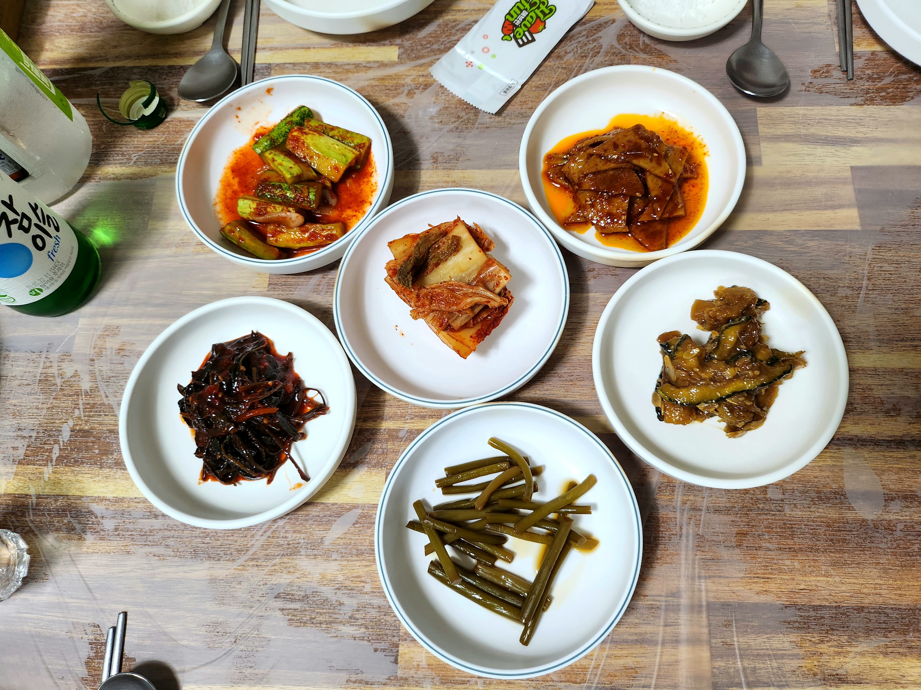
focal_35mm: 24
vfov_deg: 56.8
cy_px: 345
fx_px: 639
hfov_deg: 71.6
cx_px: 460
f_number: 1.8
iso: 250
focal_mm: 5
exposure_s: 1/120
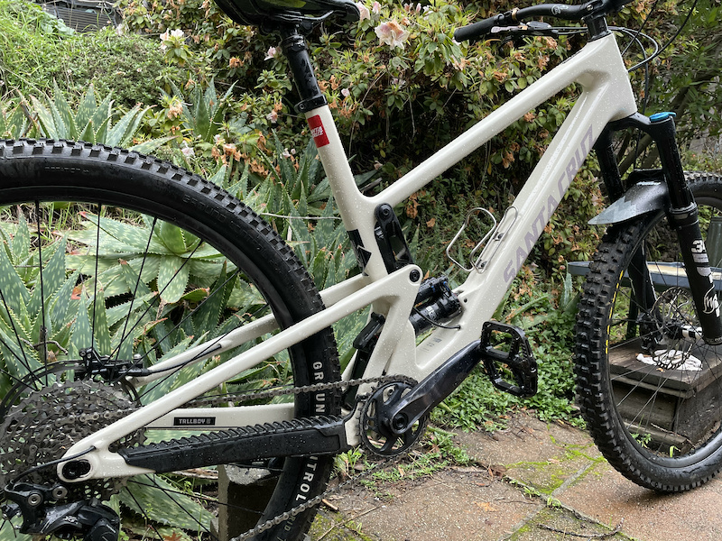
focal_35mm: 26
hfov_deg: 67.3
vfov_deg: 53.1
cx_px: 361
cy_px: 270
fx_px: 542
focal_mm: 4.2
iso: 80
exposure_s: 1/121
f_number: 1.6
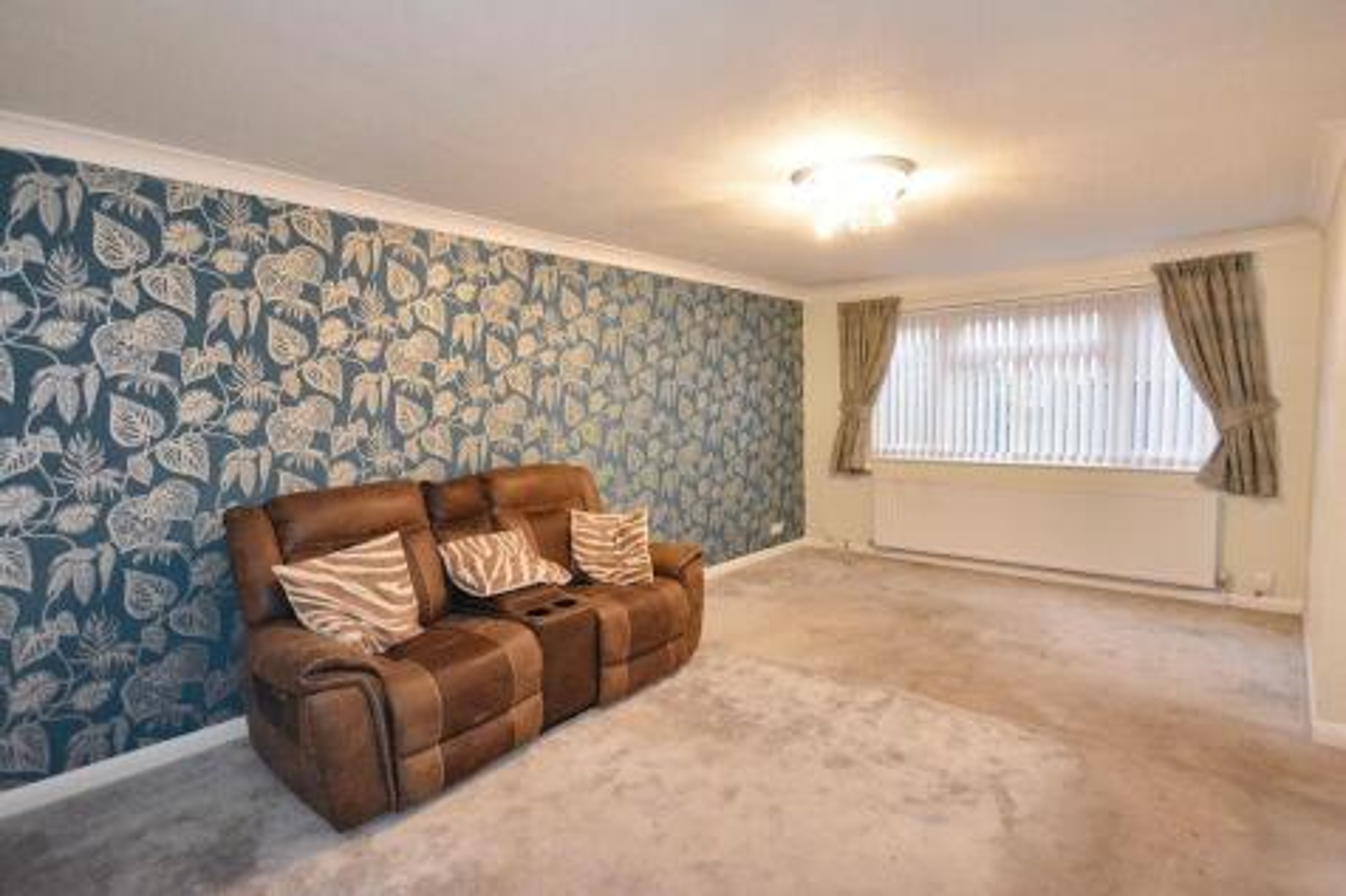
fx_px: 561
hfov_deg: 100.4
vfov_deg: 77.3
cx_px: 673
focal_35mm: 15
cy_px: 448
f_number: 4
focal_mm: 10
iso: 3200
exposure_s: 1/60
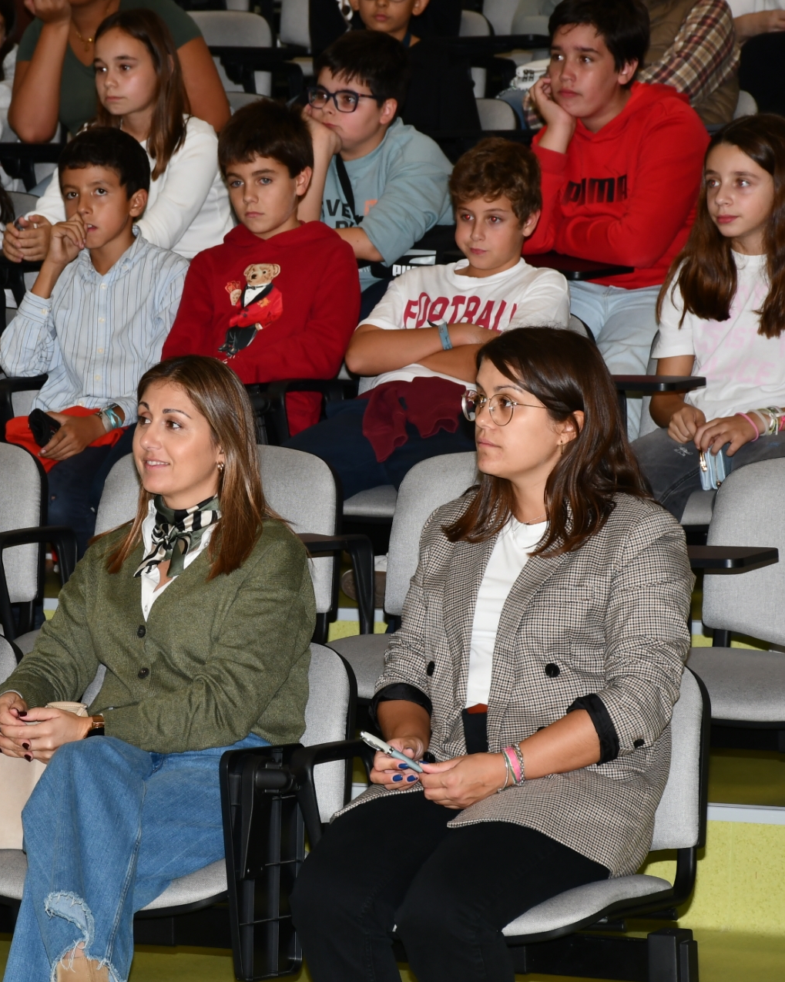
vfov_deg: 10.1
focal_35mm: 191
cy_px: 491
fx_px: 5548
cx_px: 168
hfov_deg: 8.1
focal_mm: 90
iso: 400
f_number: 7.1
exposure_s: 1/80
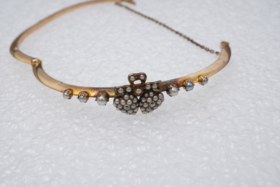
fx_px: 350
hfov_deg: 43.6
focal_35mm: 45
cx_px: 140
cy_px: 94
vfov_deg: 29.9
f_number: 22
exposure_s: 1/125
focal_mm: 30
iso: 400
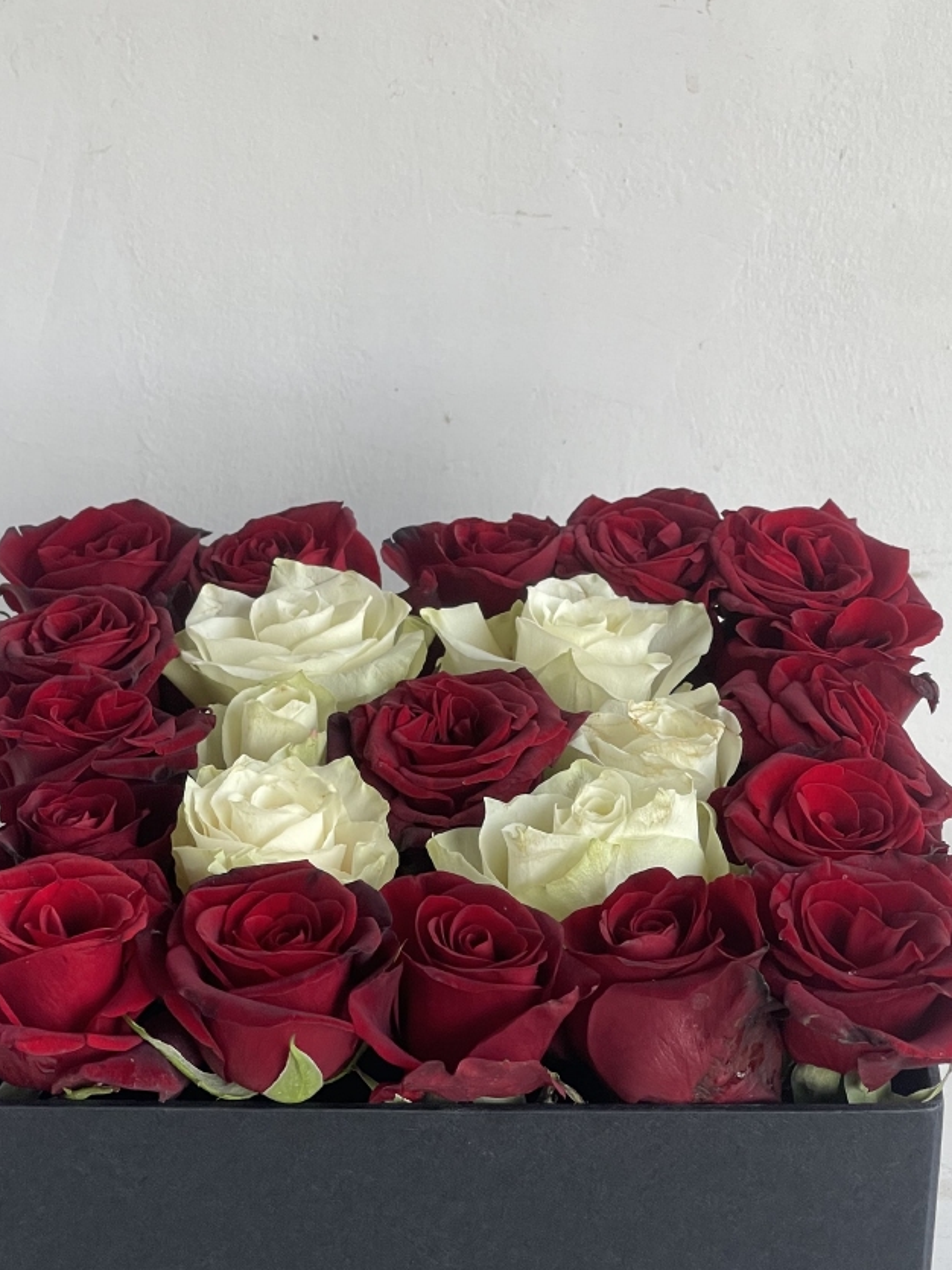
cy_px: 777
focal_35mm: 92
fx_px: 3374
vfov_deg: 21.3
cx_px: 468
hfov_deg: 16.1
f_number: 2.2
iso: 100
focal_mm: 7.5
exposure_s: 1/99
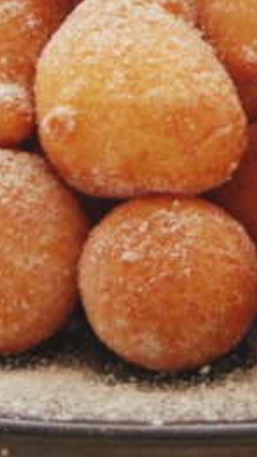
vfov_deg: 7.5
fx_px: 3496
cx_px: 233
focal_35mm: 288
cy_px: 48
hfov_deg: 4.2
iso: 800
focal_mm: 48
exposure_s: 1/13
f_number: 5.6
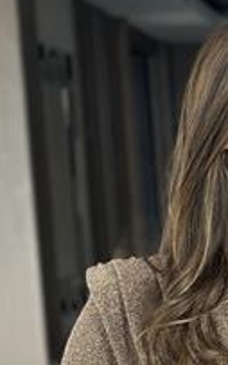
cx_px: 311
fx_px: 1262
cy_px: 405
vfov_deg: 16.0
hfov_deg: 10.1
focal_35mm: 127
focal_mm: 6.86
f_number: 1.78
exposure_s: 1/40
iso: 400
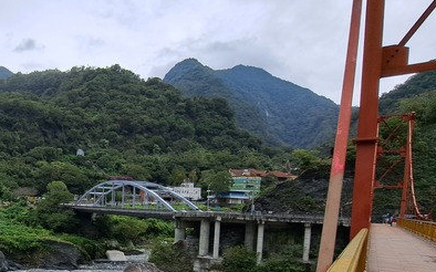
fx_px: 333
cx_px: 50
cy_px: 229
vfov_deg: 41.9
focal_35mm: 28
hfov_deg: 57.8
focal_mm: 1.74
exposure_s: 1/1036
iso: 50
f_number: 2.2
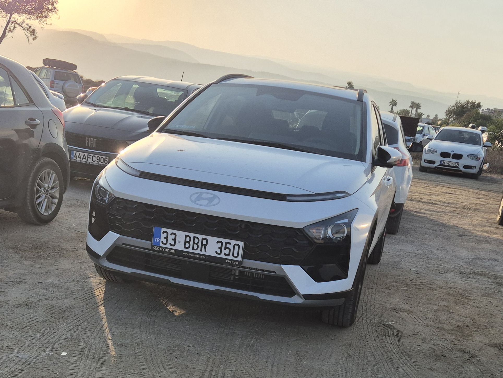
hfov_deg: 73.9
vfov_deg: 58.9
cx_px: 252
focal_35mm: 23
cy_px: 189
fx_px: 334
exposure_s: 1/909
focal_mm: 5.4
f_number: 1.8
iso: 25
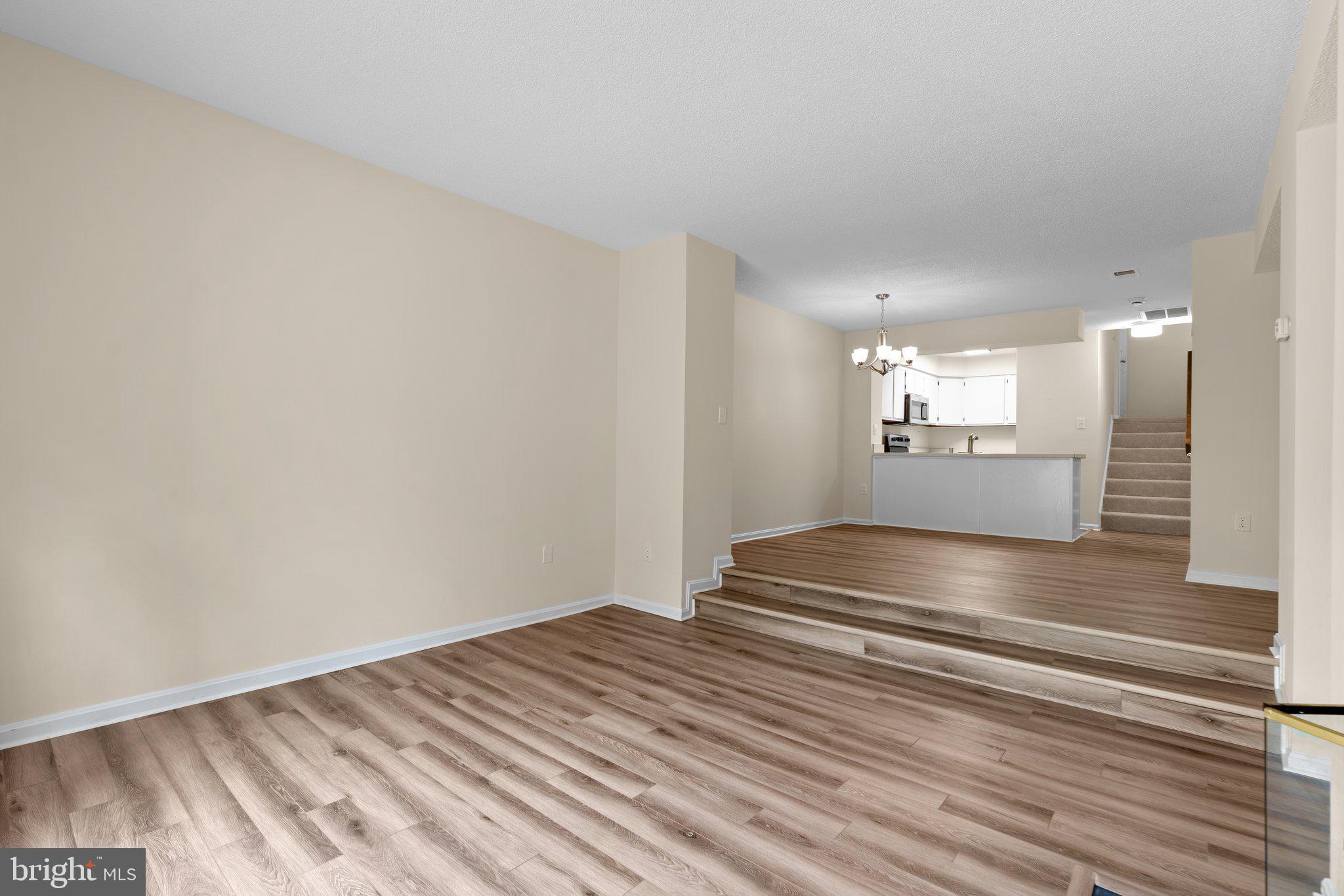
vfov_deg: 73.8
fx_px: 597
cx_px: 672
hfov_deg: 96.7
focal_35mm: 16
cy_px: 448
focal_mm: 16
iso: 100
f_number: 8
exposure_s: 1.6
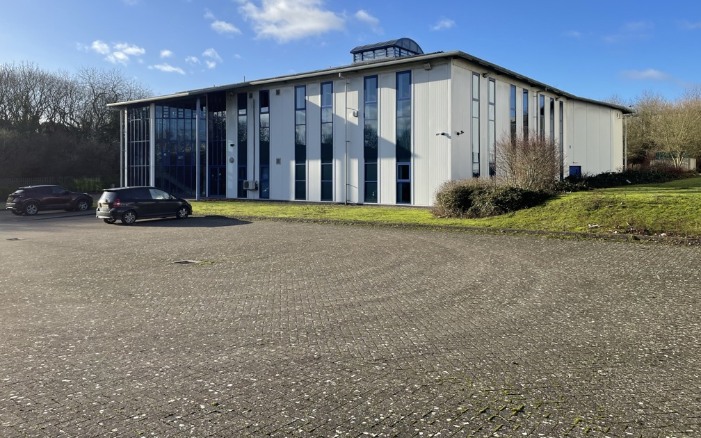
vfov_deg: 44.3
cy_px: 173
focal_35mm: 28
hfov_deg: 66.5
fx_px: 535
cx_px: 354
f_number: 1.6
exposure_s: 1/2618
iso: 32
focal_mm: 4.2
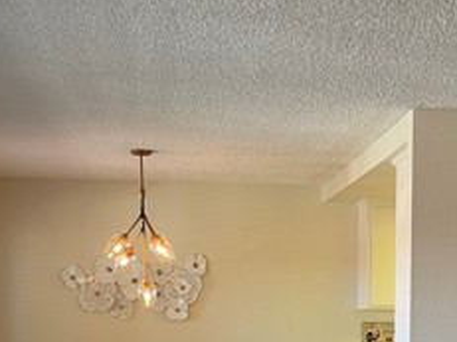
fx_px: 950
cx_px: 301
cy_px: 411
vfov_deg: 19.3
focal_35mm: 72
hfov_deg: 26.9
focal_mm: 4.2
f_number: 1.6
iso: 100
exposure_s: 1/60
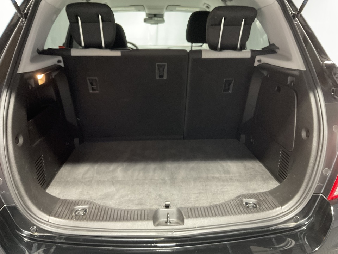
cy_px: 127
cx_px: 169
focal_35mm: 29
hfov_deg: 61.7
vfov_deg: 48.2
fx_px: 283
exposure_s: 1/40
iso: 320
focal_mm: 3
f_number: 1.8
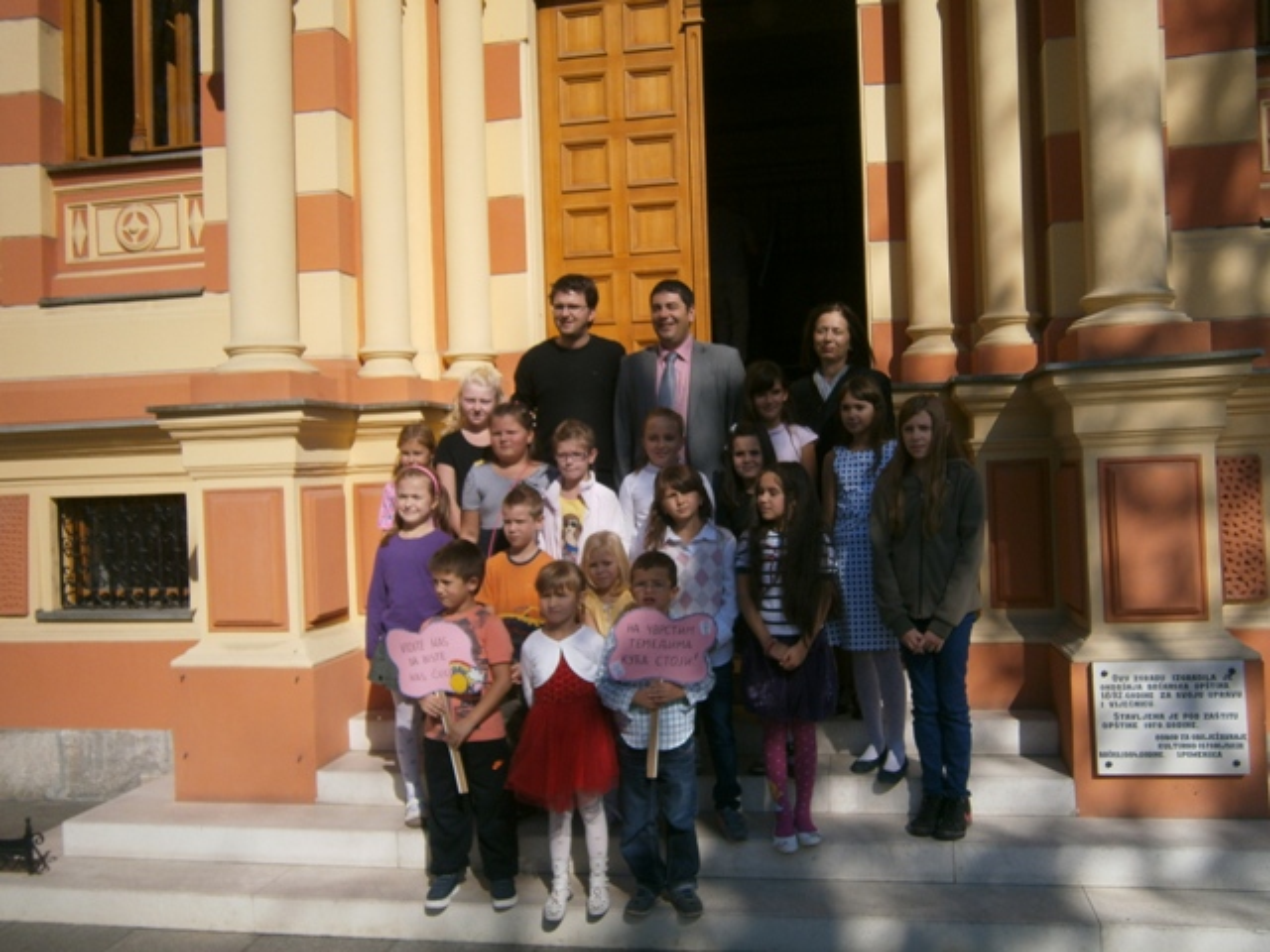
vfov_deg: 45.4
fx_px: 1137
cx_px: 635
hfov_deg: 58.4
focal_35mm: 31
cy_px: 476
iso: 80
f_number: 2.9
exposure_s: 1/2000
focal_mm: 5.5
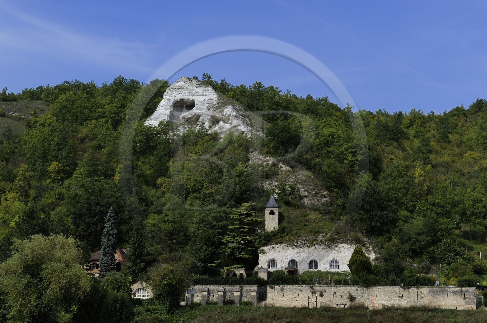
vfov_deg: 21.9
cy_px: 162
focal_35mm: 62
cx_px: 244
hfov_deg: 32.4
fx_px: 838
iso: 200
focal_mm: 62
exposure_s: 1/160
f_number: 14
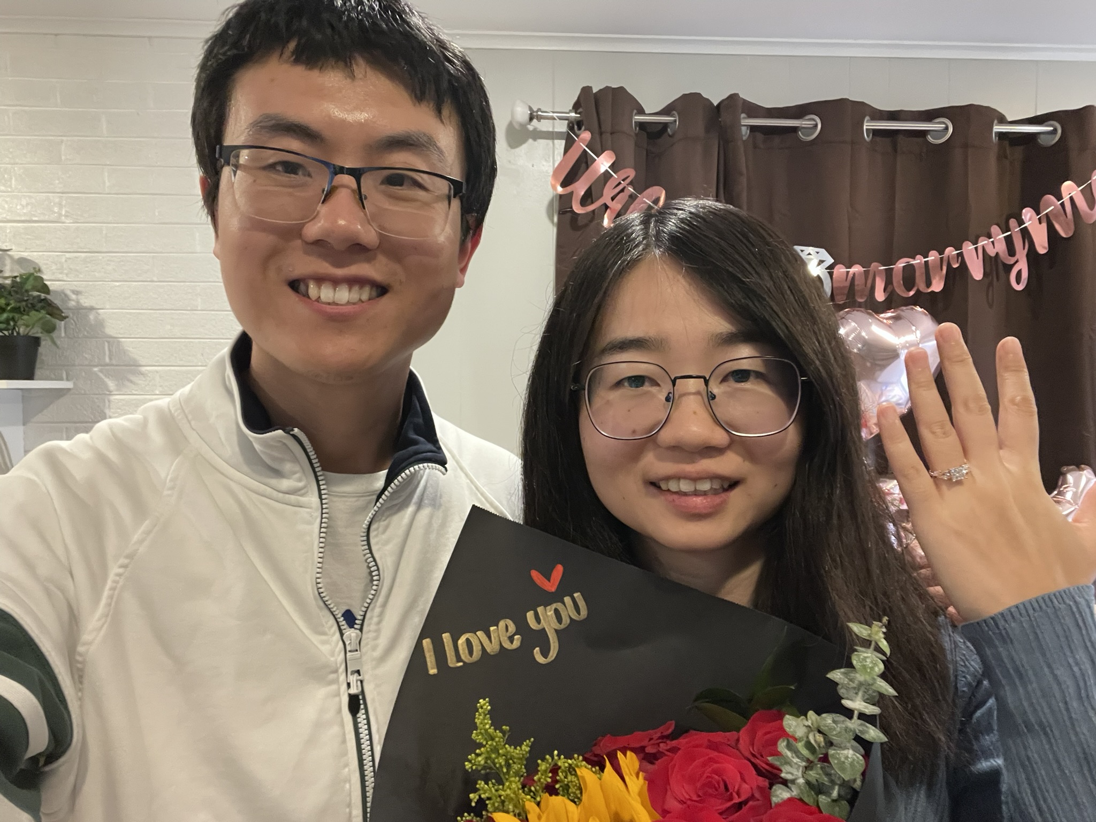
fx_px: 728
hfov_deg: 73.9
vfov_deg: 58.9
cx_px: 548
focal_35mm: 23
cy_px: 411
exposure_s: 1/17
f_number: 2.2
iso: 640
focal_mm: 2.71
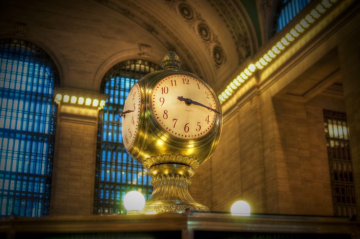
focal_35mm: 52
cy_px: 120
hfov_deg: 37.9
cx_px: 180
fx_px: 524
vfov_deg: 25.7
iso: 220
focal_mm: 35
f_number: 1.8
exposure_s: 1/45
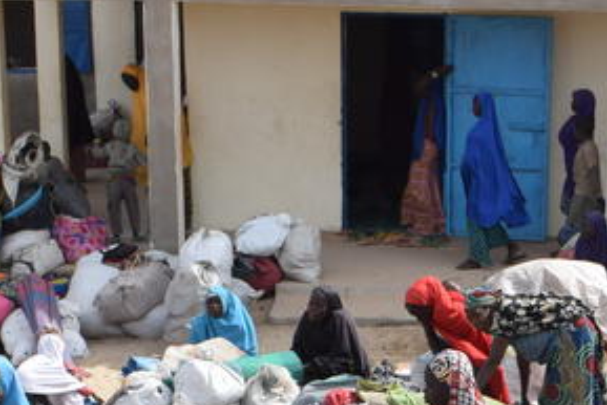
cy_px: 585
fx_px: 1889
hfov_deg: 18.1
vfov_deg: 11.8
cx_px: 491
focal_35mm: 112
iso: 200
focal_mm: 18
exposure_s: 1/320
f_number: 9
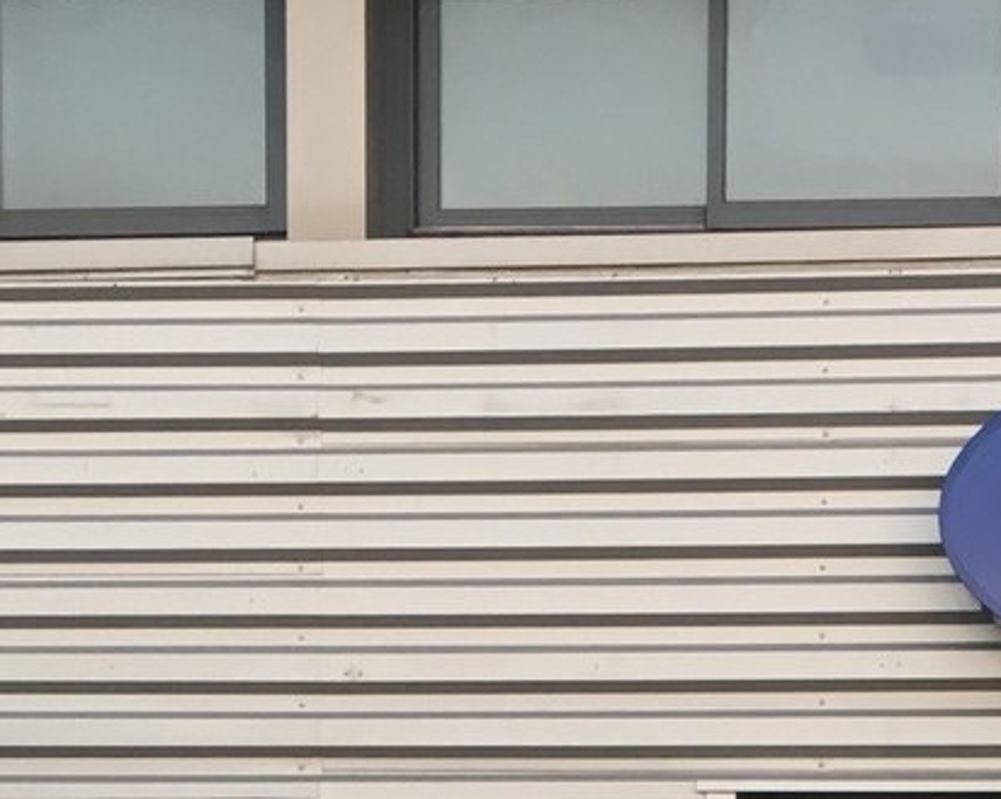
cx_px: 853
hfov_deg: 21.4
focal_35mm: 88
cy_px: 554
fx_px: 2605
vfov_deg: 17.4
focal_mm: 4.15
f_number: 2.2
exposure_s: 1/33
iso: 32
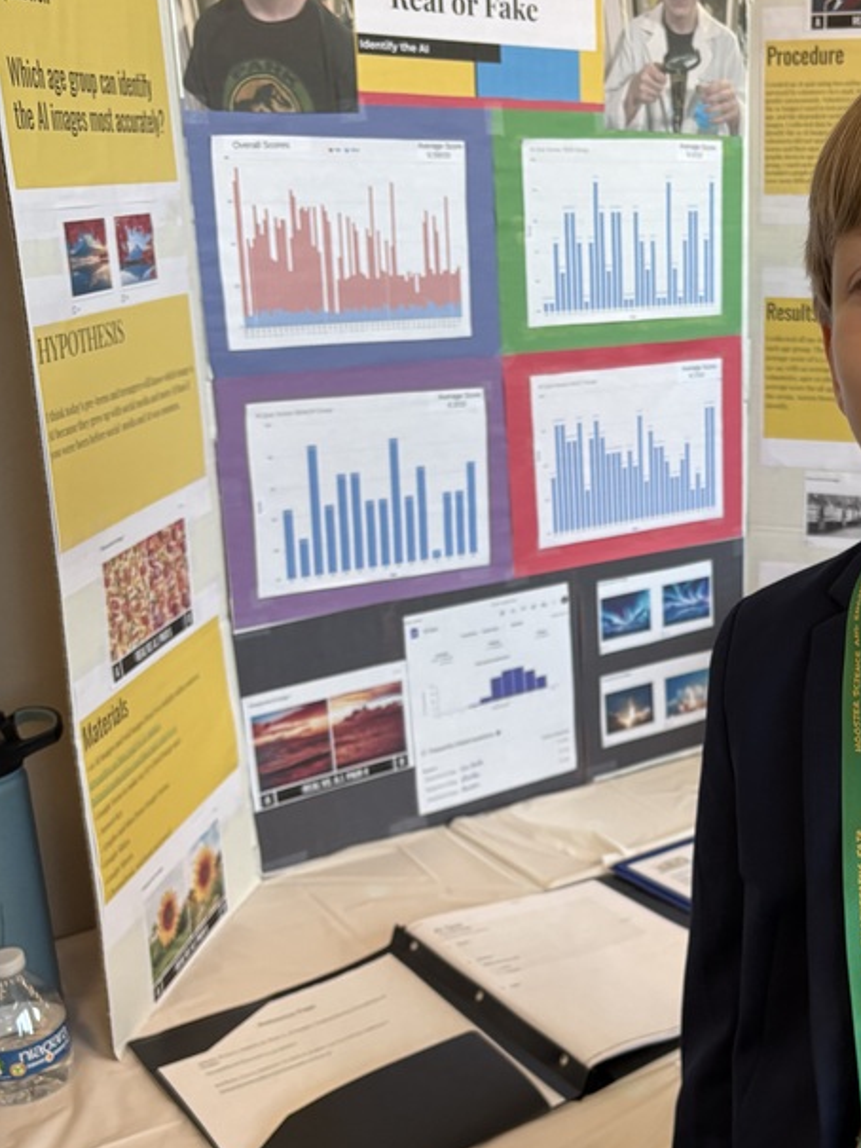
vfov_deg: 42.8
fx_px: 1459
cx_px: 726
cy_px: 651
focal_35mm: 44
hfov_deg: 31.7
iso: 125
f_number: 1.6
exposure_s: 1/120
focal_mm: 5.96
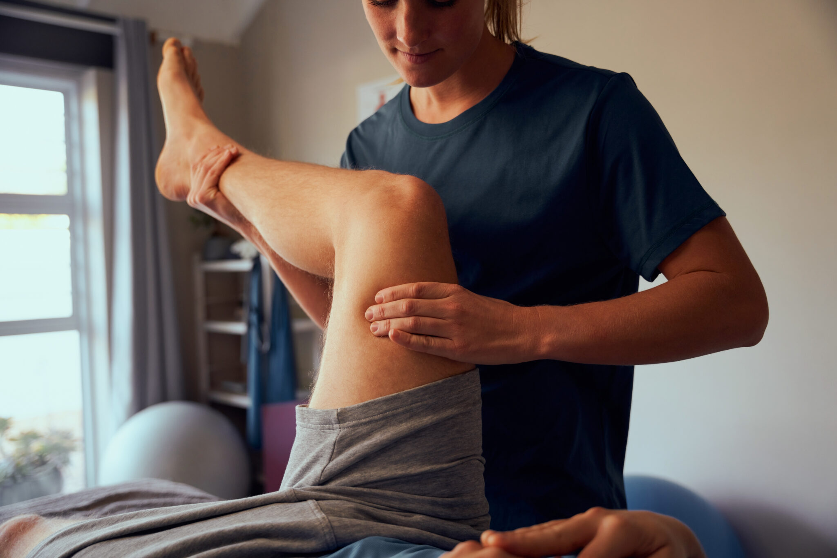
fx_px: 807
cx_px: 418
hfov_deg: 54.8
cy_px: 279
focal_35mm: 35
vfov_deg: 38.2
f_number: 2.8
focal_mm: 34.7
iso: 320
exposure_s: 1/160
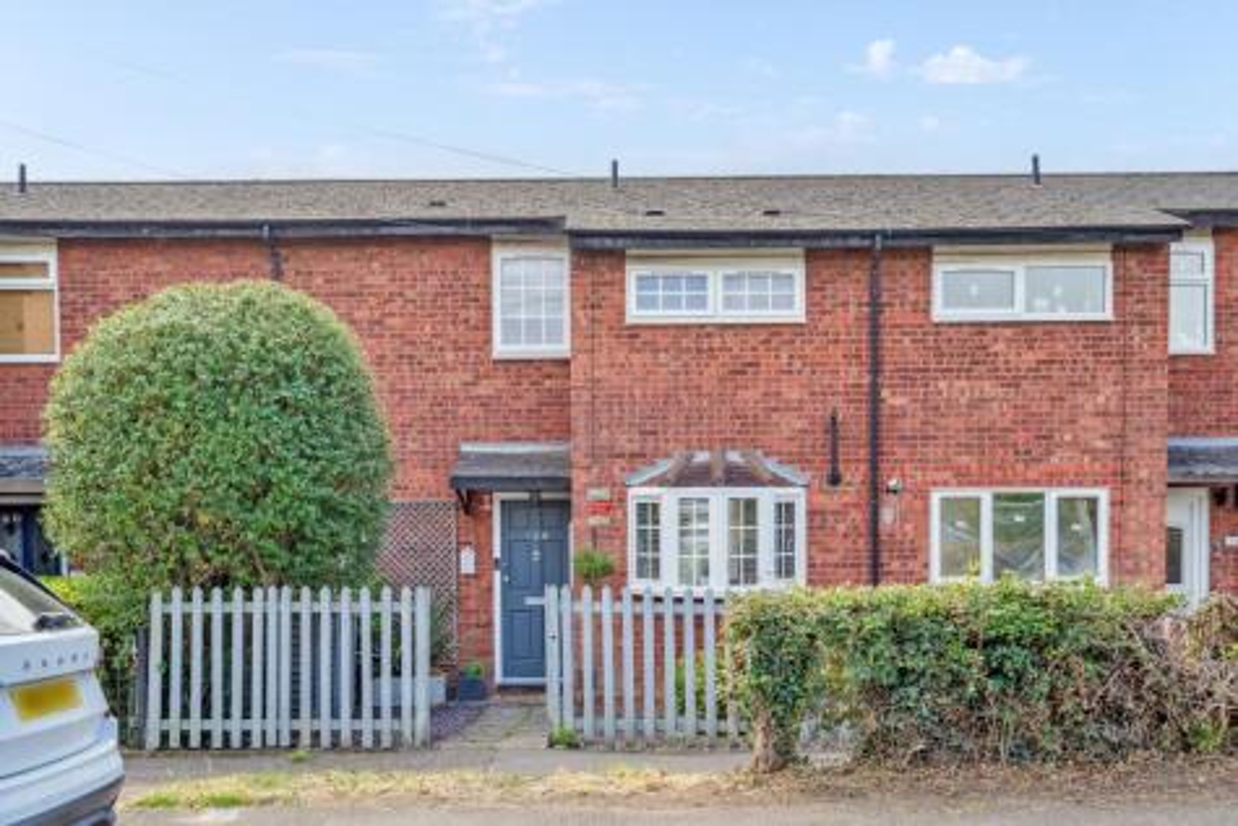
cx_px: 619
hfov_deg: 54.4
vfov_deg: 37.9
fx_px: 1204
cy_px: 413
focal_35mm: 35
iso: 640
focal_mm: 35
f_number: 5.6
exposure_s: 1/640
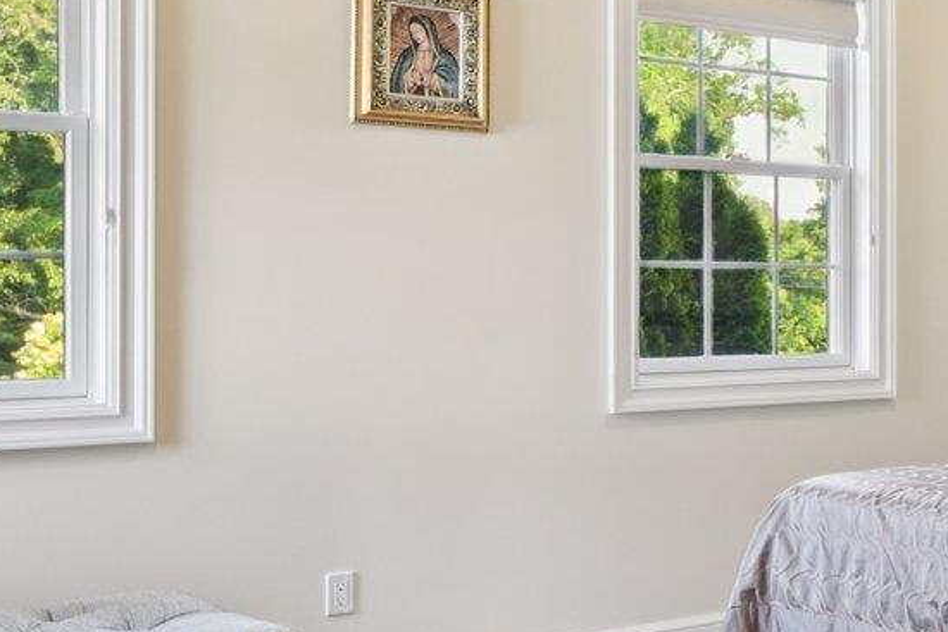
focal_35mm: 67
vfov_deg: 20.3
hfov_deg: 25.0
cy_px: 340
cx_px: 1312
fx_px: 1765
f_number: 8
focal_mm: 18
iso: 200
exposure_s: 1/3
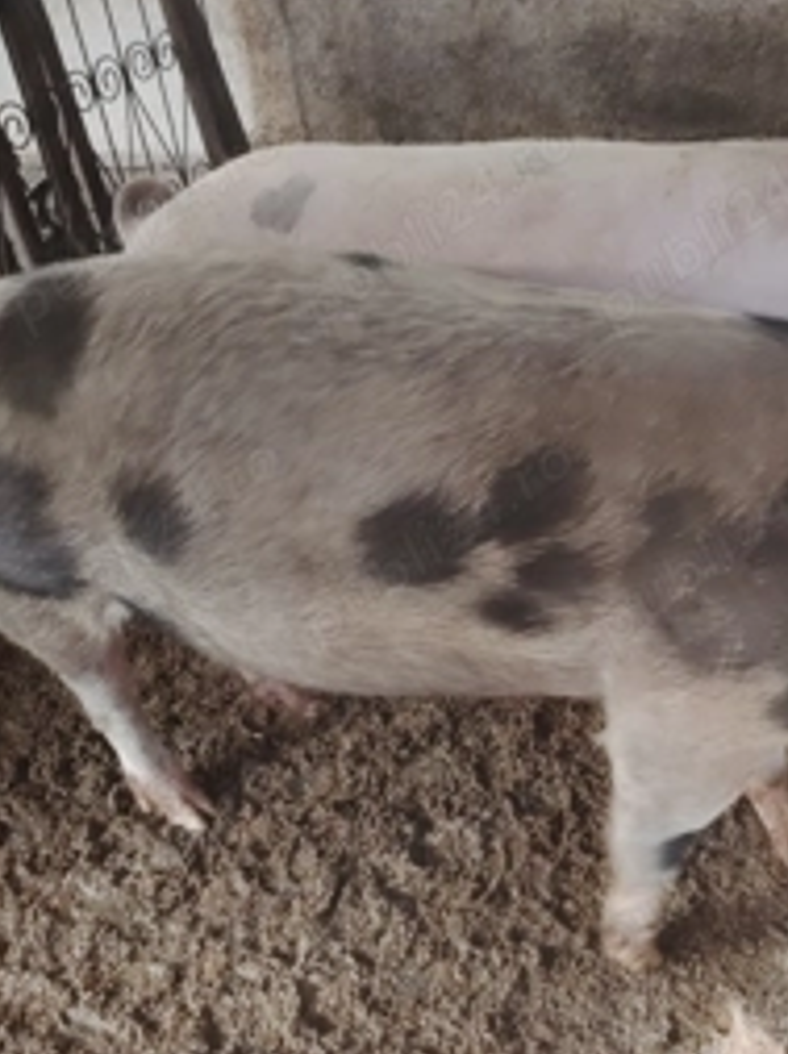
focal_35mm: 38
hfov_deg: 36.8
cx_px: 584
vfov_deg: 48.8
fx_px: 1156
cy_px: 612
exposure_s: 1/25
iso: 1300
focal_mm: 5.25
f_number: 1.75
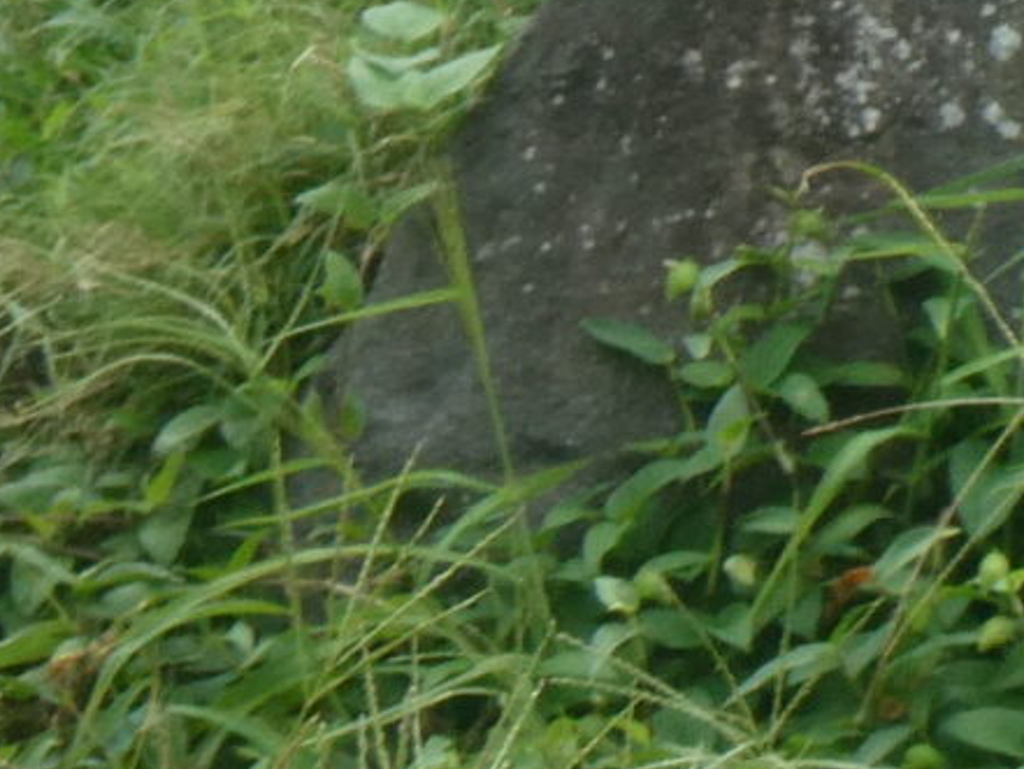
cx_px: 2714
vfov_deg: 2.2
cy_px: -683
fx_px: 19766
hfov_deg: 2.9
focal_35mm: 668
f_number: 5.1
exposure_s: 1/160
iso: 80
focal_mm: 20.6
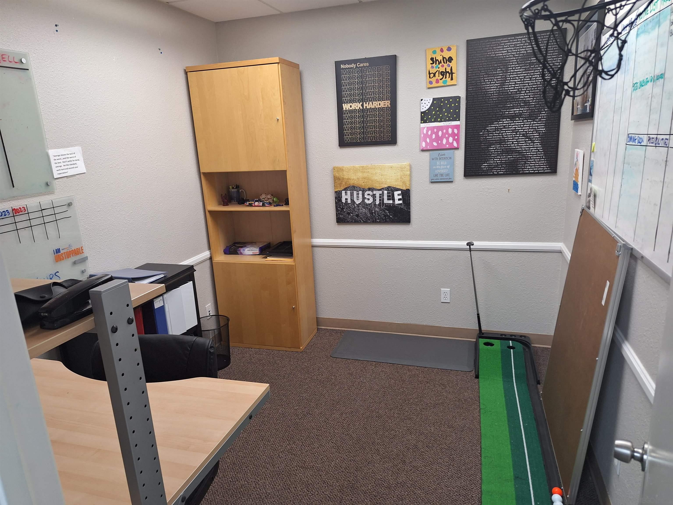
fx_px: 447
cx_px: 336
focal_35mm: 23
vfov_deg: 58.9
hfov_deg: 73.9
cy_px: 252
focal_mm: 5.54
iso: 125
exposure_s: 1/40
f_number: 1.8
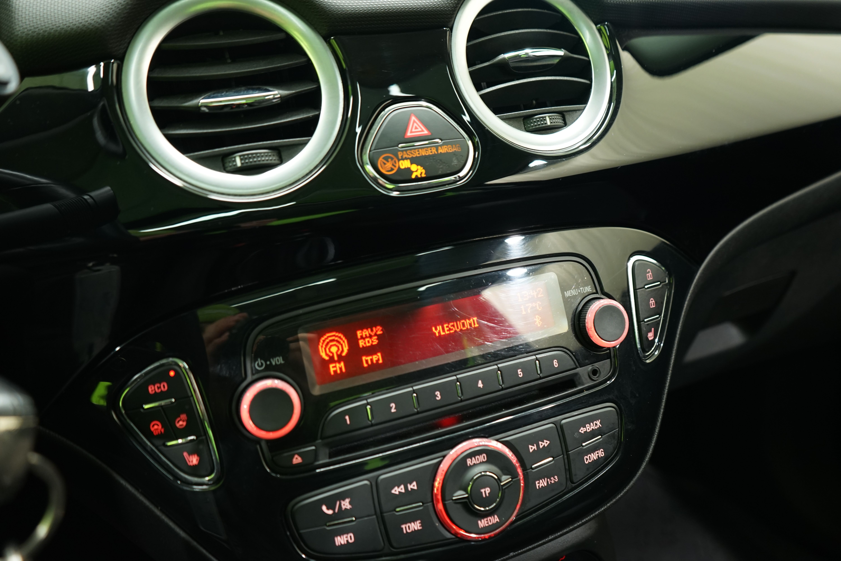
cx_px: 420
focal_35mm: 28
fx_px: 654
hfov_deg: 65.5
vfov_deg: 46.4
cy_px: 280
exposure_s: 1/10
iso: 800
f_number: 4.5
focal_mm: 28
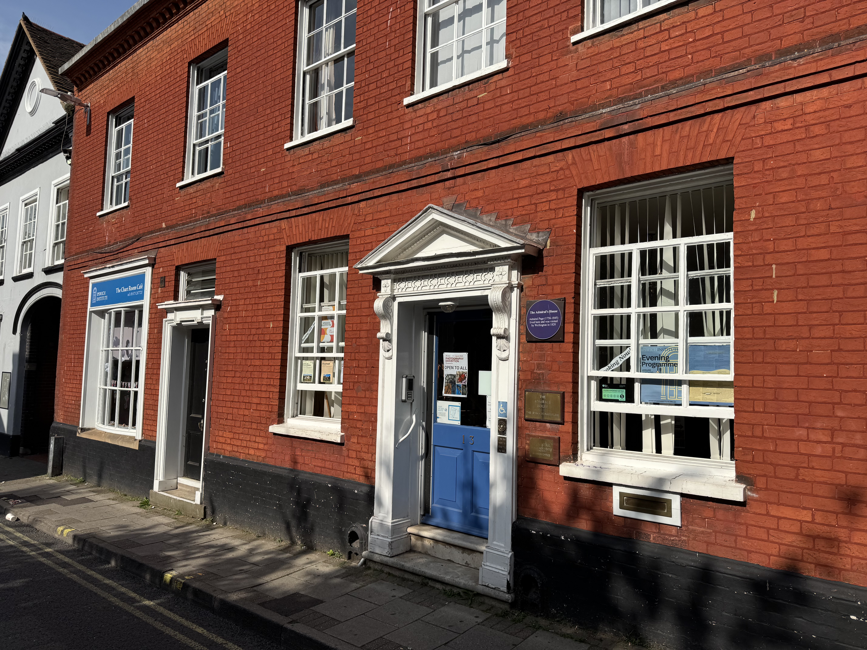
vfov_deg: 56.8
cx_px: 434
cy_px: 325
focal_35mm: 24
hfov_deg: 71.6
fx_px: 601
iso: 80
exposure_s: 1/5814
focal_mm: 6.76
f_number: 1.78
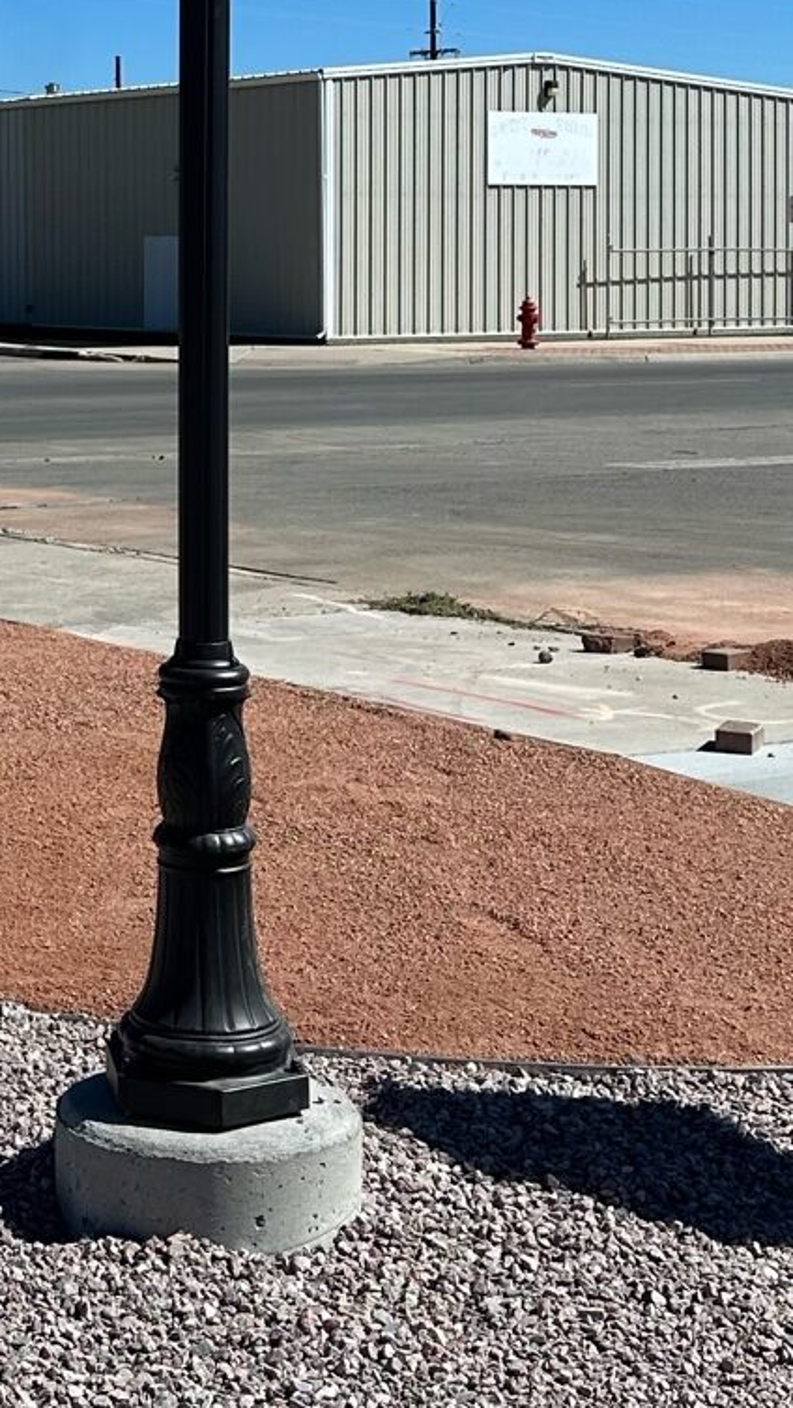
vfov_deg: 29.5
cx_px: -65
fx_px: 2615
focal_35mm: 70
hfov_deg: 16.7
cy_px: 305
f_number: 1.78
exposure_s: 1/7576
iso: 80
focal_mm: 6.86
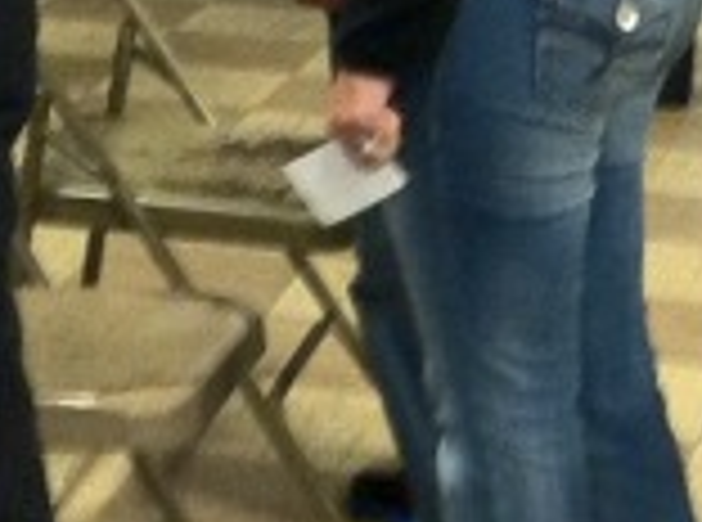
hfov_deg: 10.6
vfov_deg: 8.2
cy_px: -412
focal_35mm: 173
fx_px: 3498
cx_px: -655
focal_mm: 3.85
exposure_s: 1/15
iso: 160
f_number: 2.8
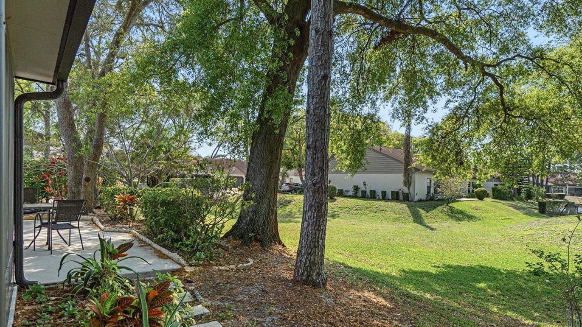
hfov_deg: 80.9
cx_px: 323
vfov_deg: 51.0
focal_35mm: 22
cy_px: 200
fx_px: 339
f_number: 8
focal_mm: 18
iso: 400
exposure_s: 1/125
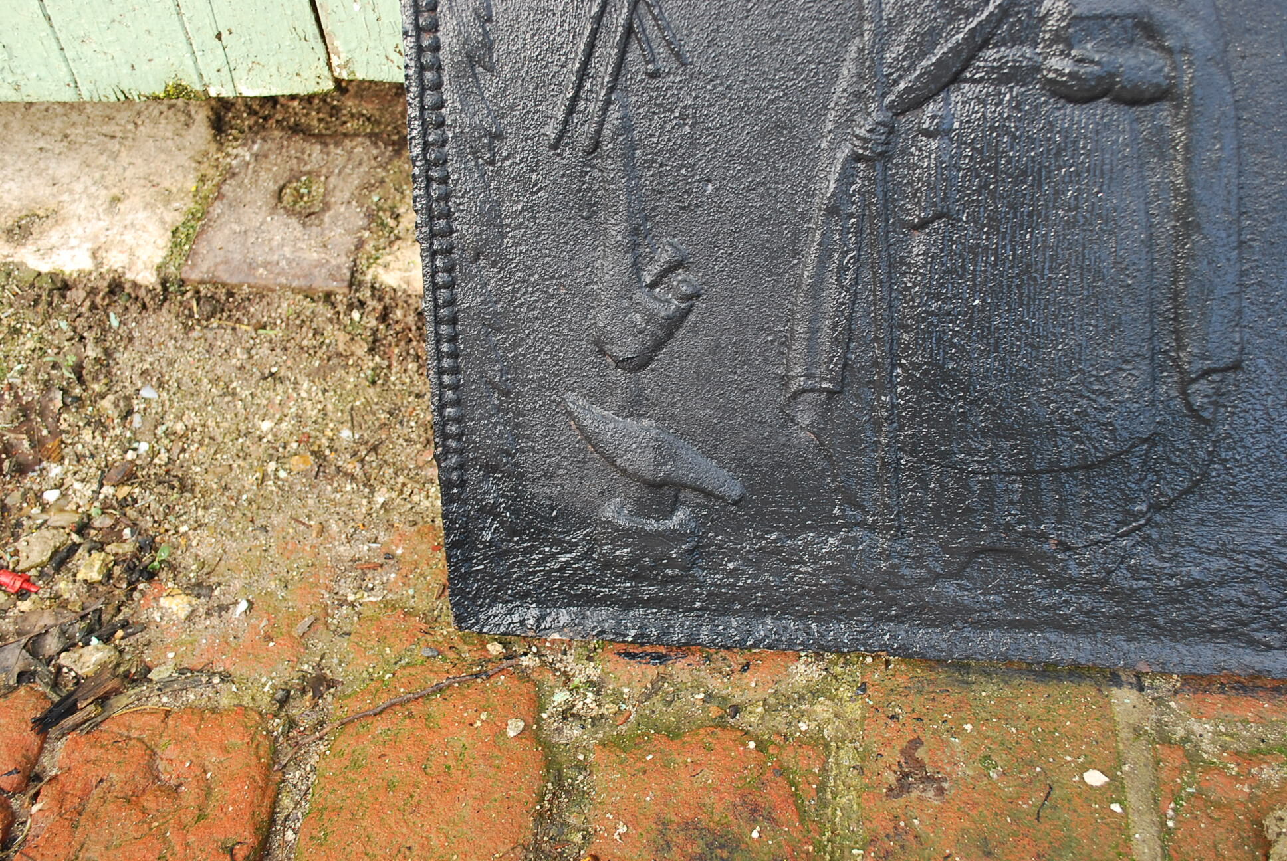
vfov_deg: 37.0
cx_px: 644
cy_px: 430
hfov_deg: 53.1
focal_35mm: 36
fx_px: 1289
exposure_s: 1/80
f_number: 4.5
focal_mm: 24
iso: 200
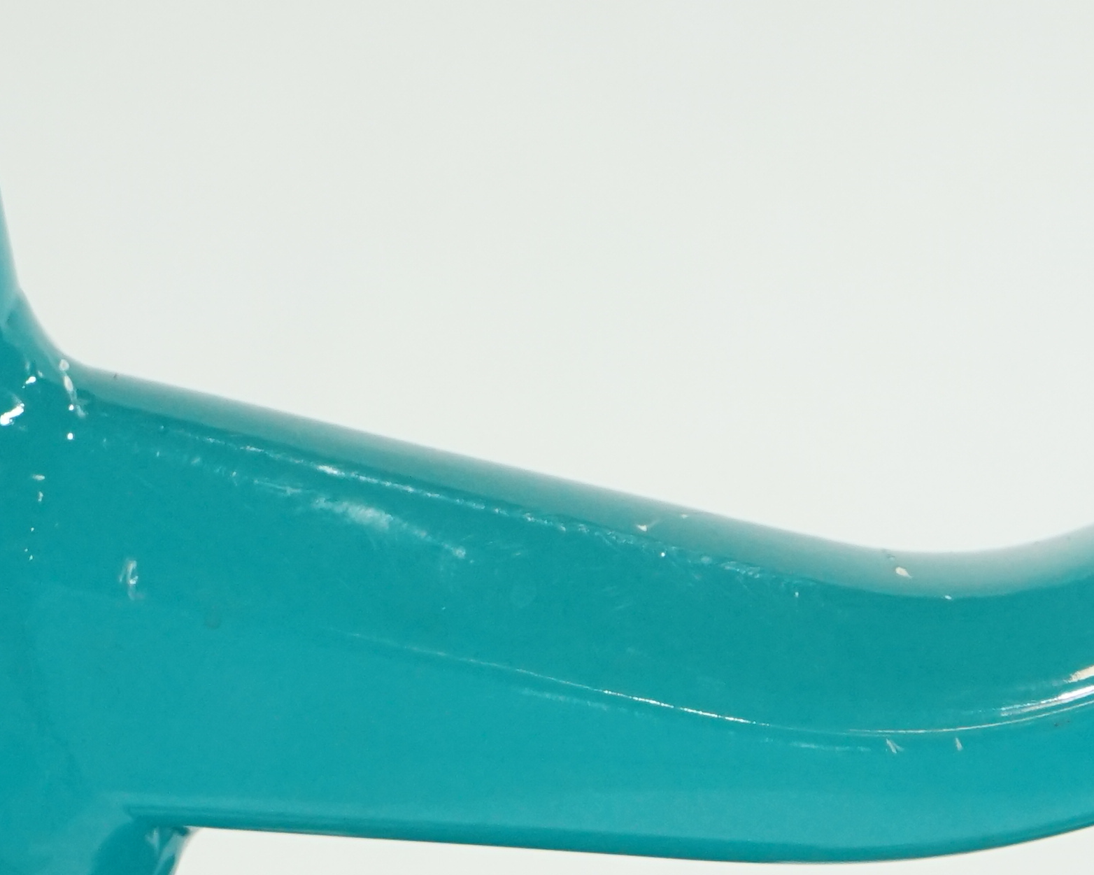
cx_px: 981
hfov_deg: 7.6
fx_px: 8159
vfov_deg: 6.1
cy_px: 1091
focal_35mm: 252
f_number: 5.6
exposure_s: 1/200
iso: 1600
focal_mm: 70
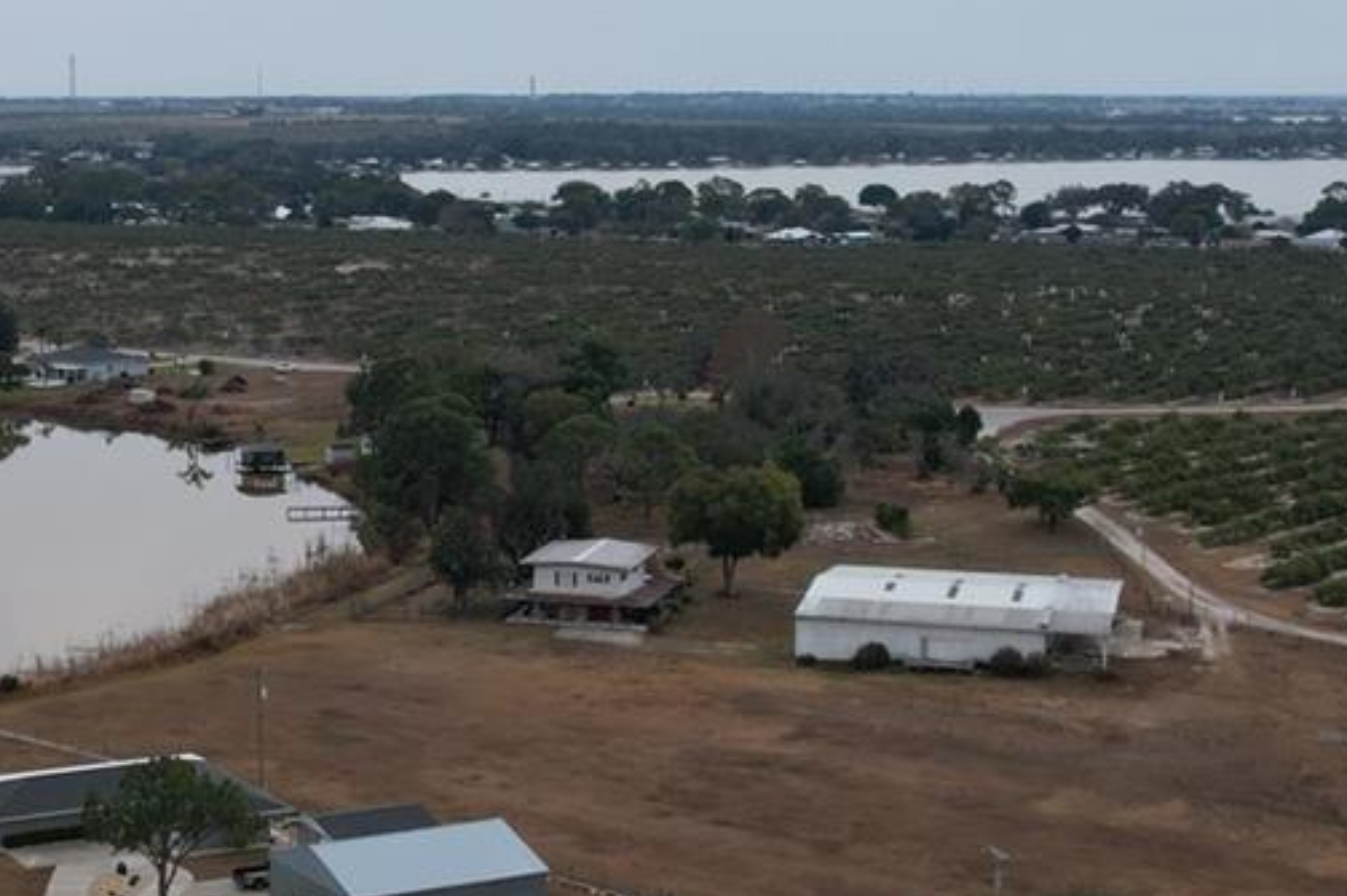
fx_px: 2618
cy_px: 473
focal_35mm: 70
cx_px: 249
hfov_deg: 28.2
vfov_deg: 19.4
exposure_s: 1/1000
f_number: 2.8
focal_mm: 8.38
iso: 110
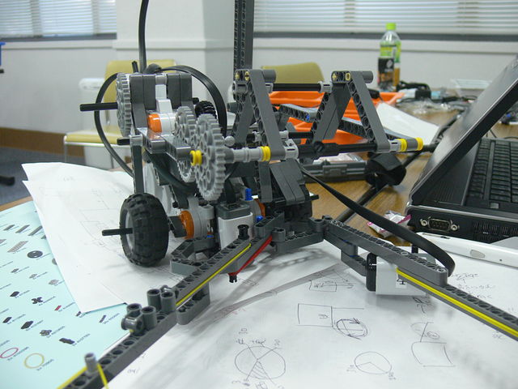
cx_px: 259
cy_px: 194
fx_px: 524
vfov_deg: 40.7
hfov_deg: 52.6
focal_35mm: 35
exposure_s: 1/30
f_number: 2.8
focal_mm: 7.4
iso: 200
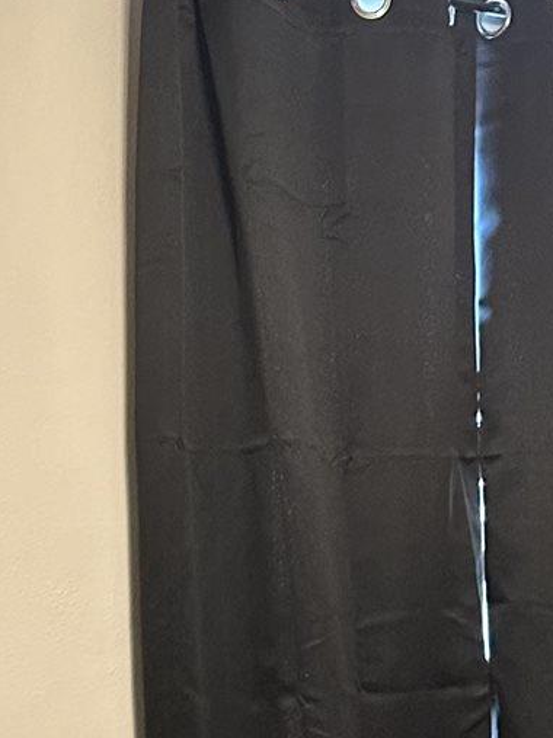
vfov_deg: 16.3
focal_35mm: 109
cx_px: 464
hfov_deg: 13.5
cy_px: 1134
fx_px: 2323
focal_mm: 6.86
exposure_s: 1/60
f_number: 1.78
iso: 400
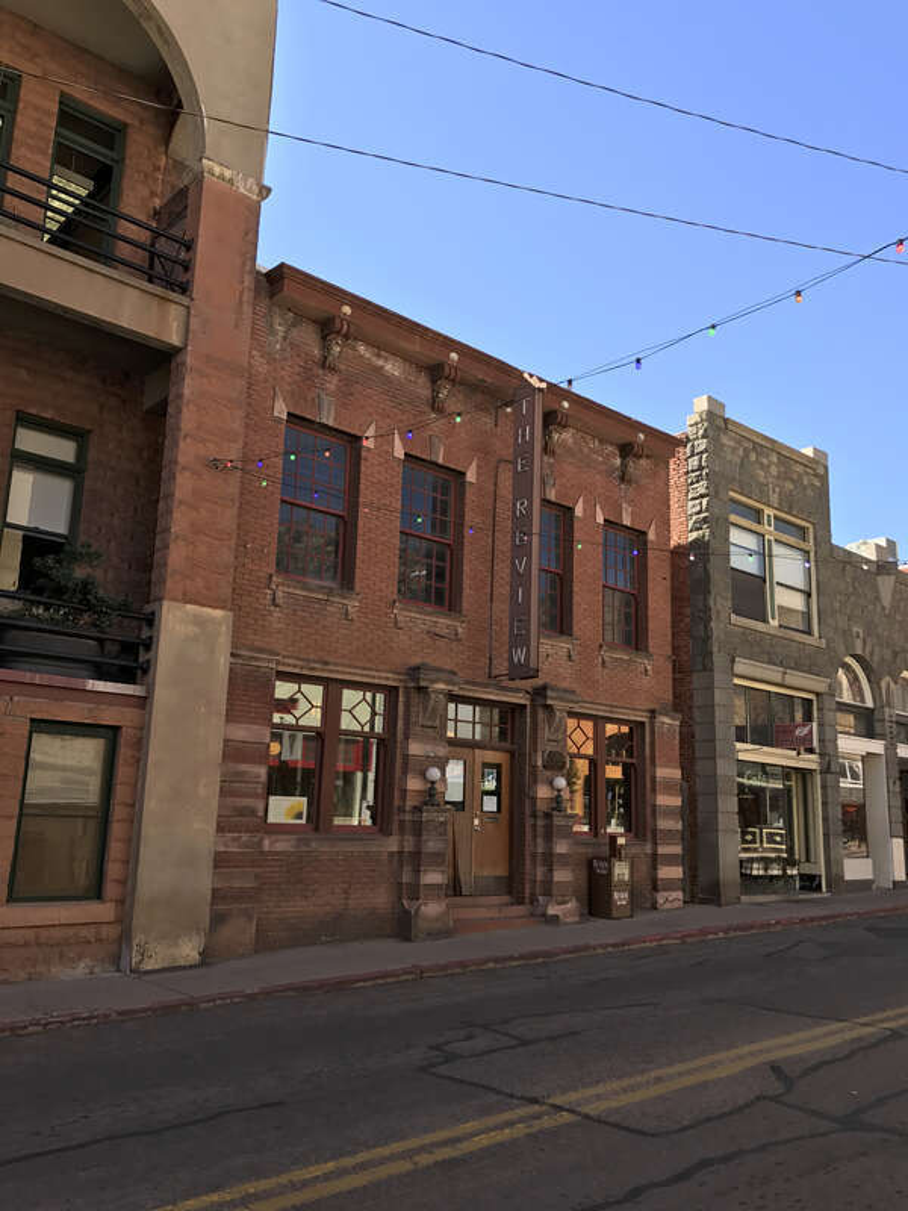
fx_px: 979
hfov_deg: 49.7
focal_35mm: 28
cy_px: 606
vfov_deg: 63.4
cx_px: 454
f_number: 1.8
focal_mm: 3.99
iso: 20
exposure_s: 1/720
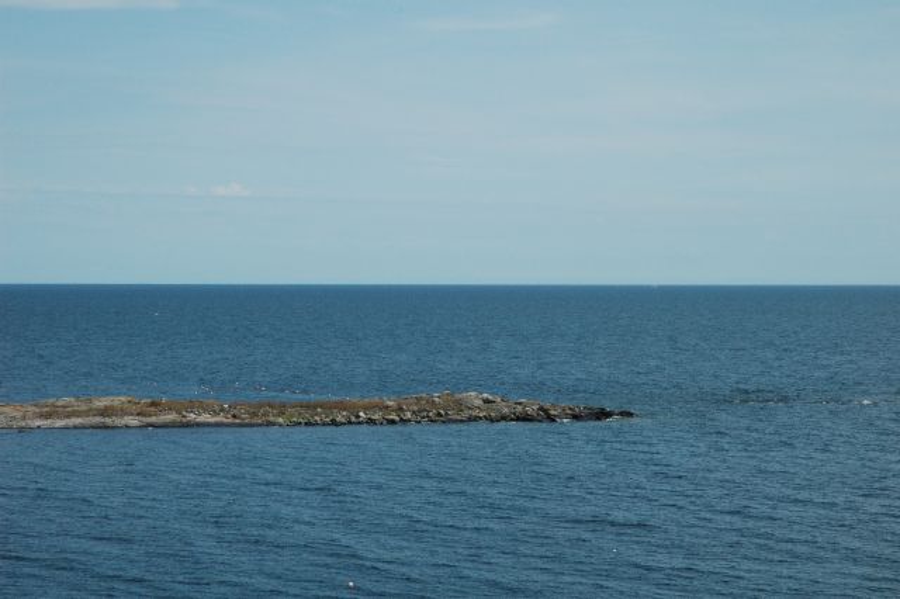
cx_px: 450
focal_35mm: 105
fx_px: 2624
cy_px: 300
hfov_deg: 19.5
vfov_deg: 13.0
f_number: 14
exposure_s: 1/800
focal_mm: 70
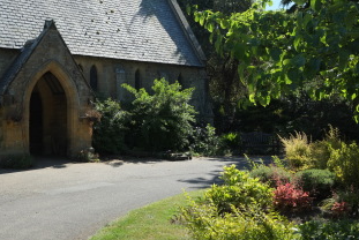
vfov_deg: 29.8
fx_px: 449
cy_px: 88
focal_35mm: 45
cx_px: 152
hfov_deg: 43.4
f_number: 9
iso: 800
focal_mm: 23
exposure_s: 1/420
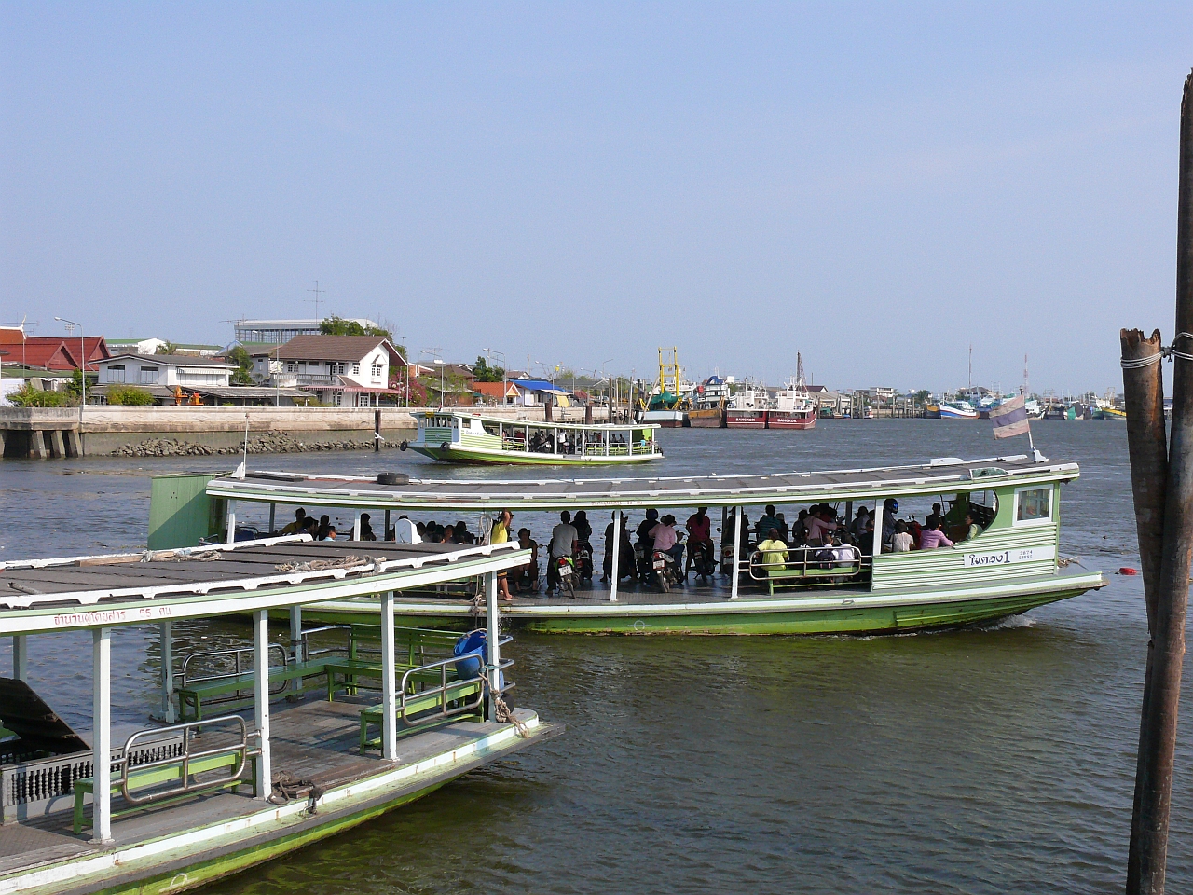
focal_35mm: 46
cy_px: 448
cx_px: 596
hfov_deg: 41.2
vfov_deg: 31.5
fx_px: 1585
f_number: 7.1
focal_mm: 9.6
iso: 200
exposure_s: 1/640
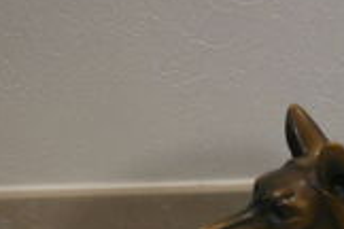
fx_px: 822
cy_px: 324
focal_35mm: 86
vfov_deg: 14.9
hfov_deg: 20.6
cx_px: 501
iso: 800
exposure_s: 1/20
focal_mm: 19
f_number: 3.5
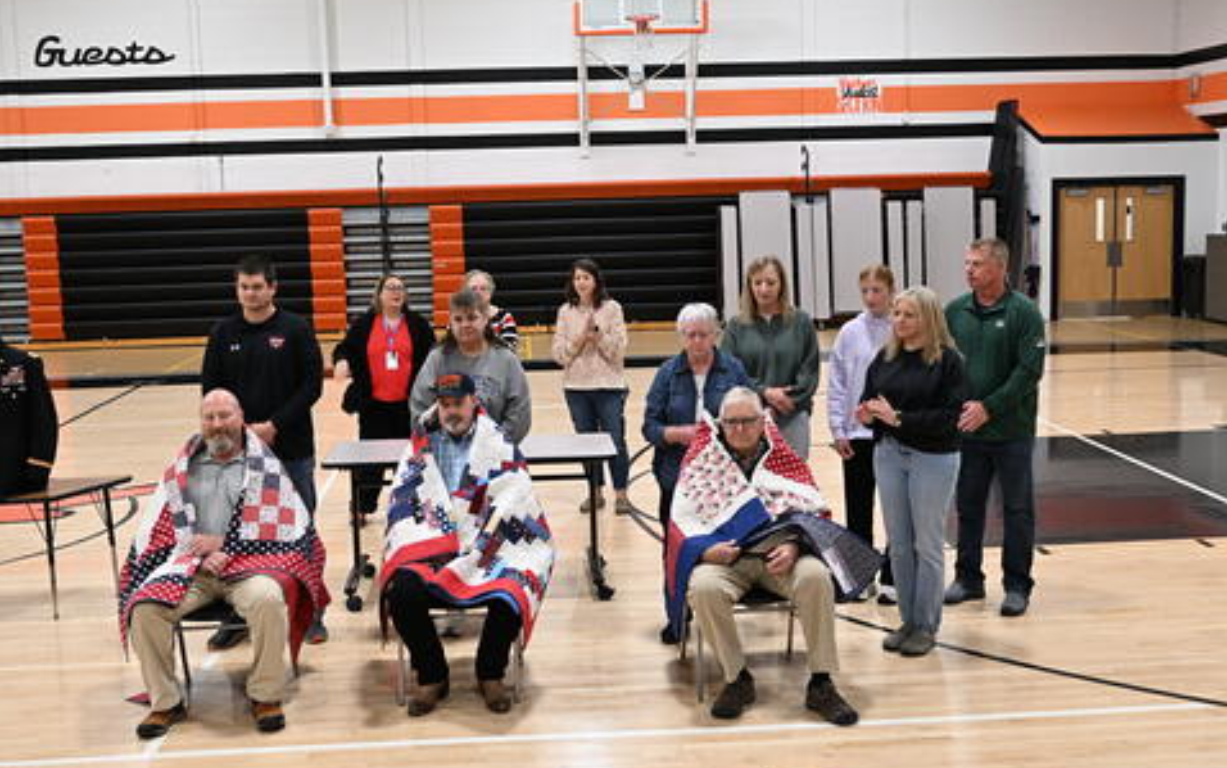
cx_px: 614
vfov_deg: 29.9
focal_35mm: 43
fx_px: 1438
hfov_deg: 46.2
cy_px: 396
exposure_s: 1/60
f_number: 4
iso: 720
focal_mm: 28
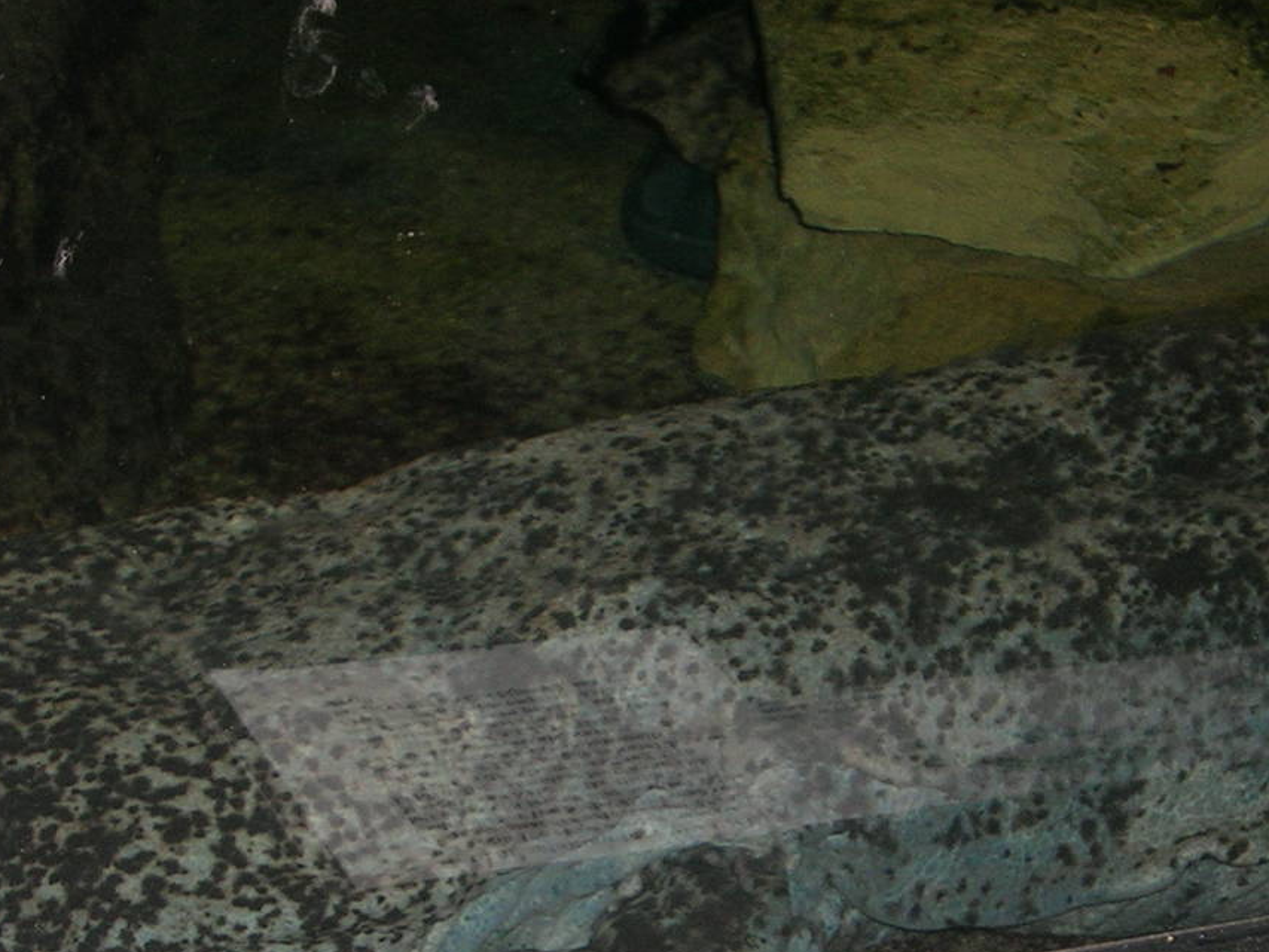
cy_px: 806
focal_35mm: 90
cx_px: 675
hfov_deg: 21.8
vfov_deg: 16.3
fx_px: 3300
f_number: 3.1
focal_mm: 7.3
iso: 58
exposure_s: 1/60.1
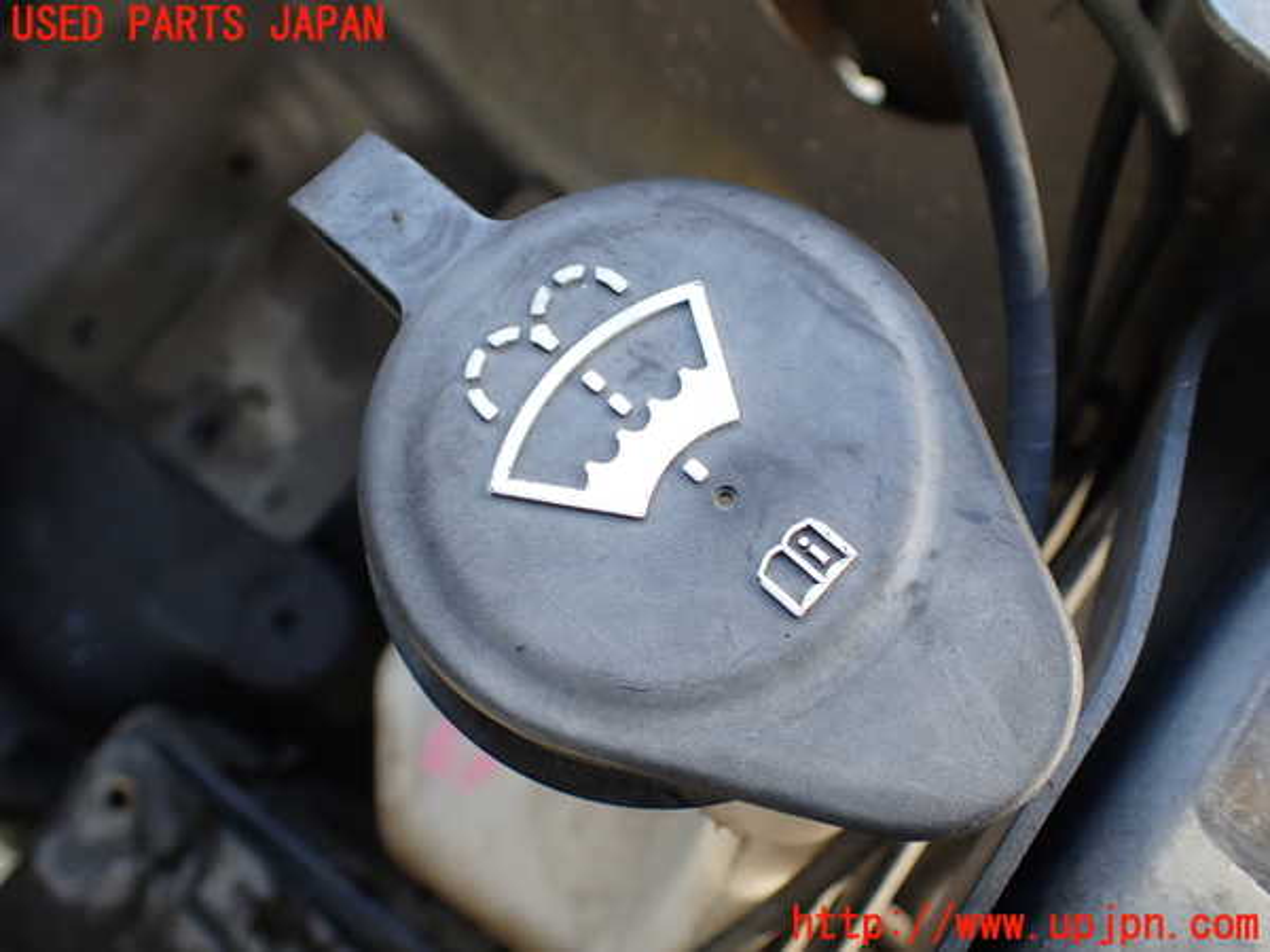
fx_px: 1101
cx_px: 635
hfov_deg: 60.0
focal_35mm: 30
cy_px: 476
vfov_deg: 46.8
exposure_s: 1/125
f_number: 2.3
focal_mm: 5.4
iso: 160
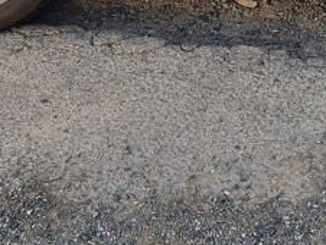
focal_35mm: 104
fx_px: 980
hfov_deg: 18.3
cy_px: -130
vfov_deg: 13.4
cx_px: 336
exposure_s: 1/415
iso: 25
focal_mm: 5.4
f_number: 1.8
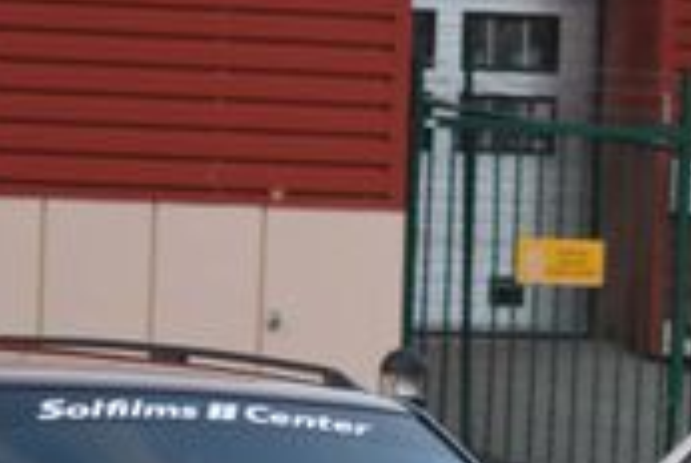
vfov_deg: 2.9
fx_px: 9191
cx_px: 779
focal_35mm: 478
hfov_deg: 4.3
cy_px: 631
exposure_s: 1/60
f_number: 4
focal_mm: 86
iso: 320
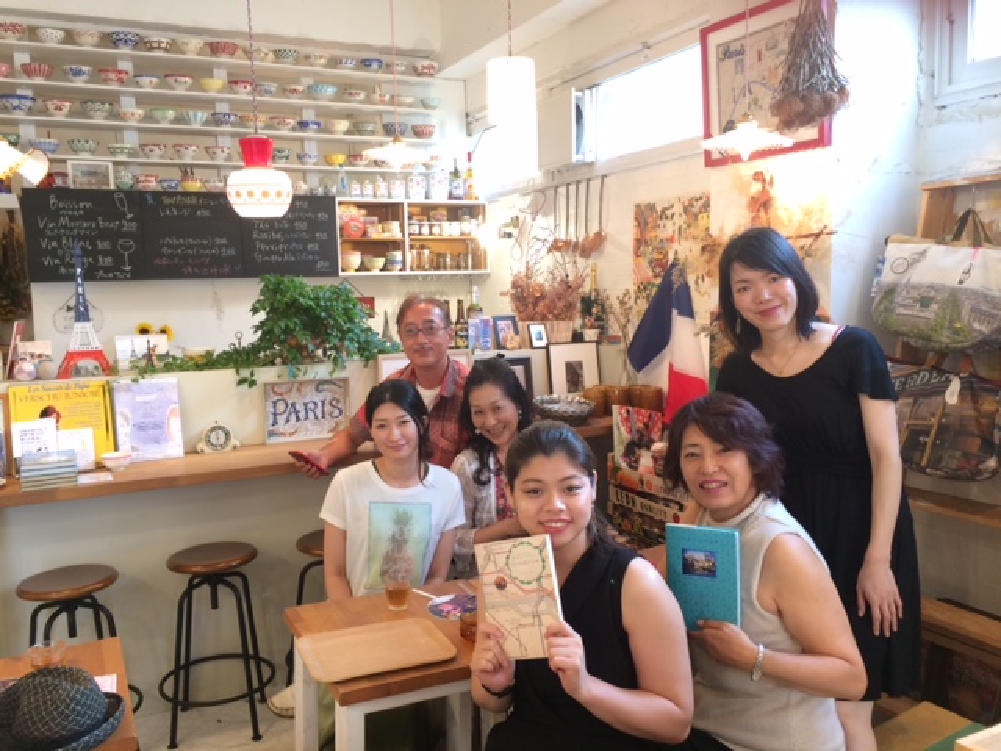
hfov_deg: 61.7
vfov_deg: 48.2
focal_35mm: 29
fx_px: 839
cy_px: 376
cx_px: 500
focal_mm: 4.15
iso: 100
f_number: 2.2
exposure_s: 1/33
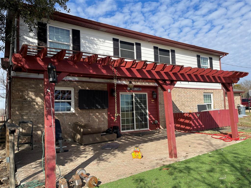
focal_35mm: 25
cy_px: 94
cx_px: 126
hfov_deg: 69.4
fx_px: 181
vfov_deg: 54.9
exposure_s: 1/2786
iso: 32
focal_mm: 5.1
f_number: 1.6
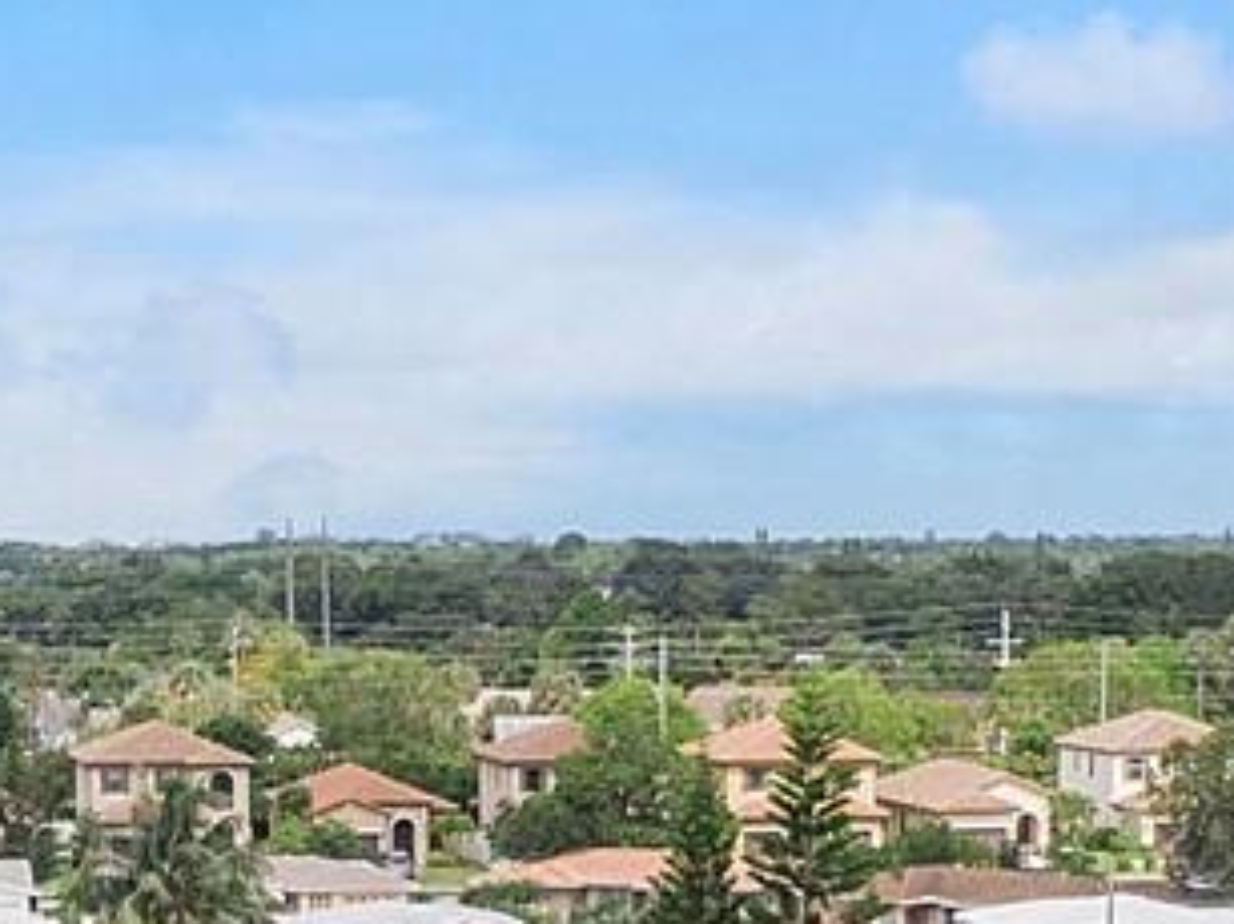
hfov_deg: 15.8
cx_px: 490
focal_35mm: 125
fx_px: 4454
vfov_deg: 11.4
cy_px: 1312
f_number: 2.8
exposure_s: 1/2000
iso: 100
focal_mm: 4.39
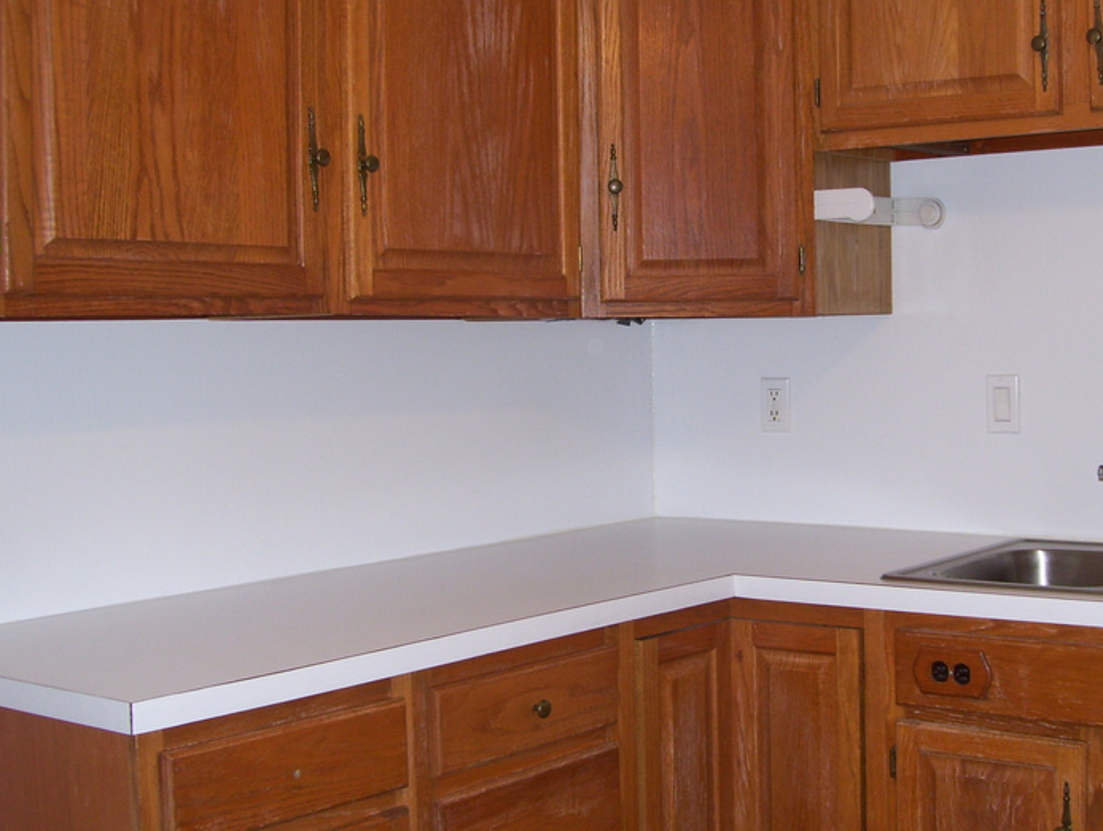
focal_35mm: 53
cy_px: 379
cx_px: 678
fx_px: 1691
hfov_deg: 35.9
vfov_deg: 27.6
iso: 100
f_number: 2.7
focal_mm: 6
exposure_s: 1/60
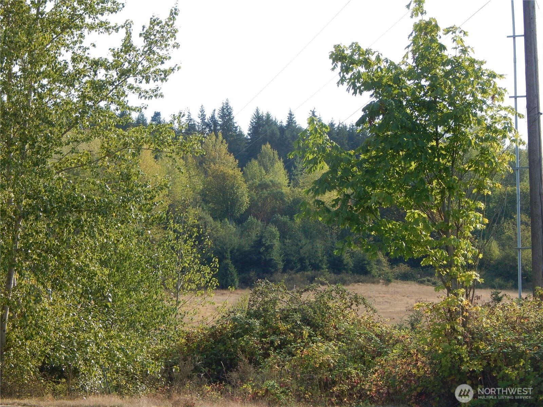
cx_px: 272
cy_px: 204
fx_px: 1459
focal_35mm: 93
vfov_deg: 15.9
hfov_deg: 21.1
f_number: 4.4
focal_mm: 16.6
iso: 125
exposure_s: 1/500
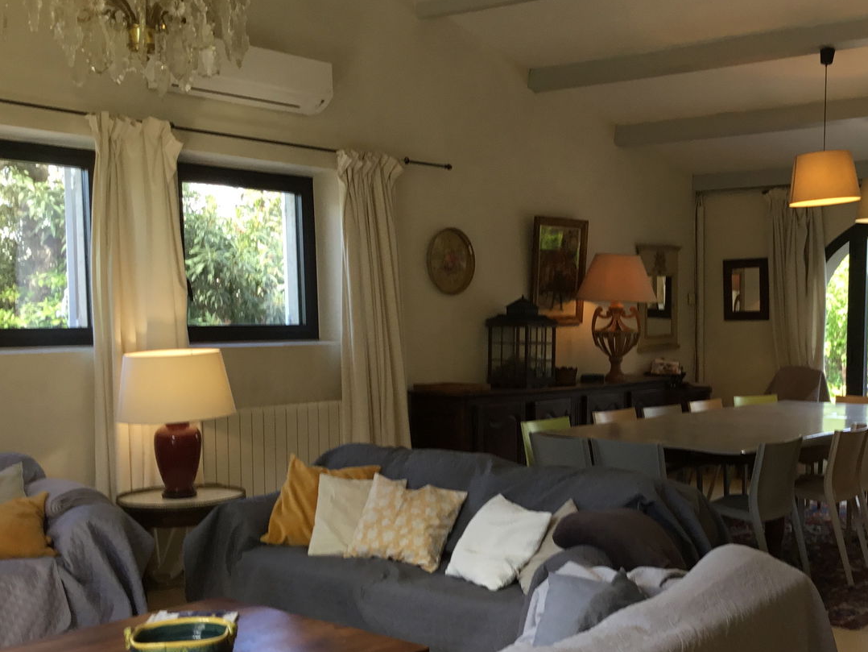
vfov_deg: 31.4
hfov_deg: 40.5
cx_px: 605
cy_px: 409
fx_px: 1154
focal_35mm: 46
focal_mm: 3.3
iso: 32
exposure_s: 1/50
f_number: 2.4
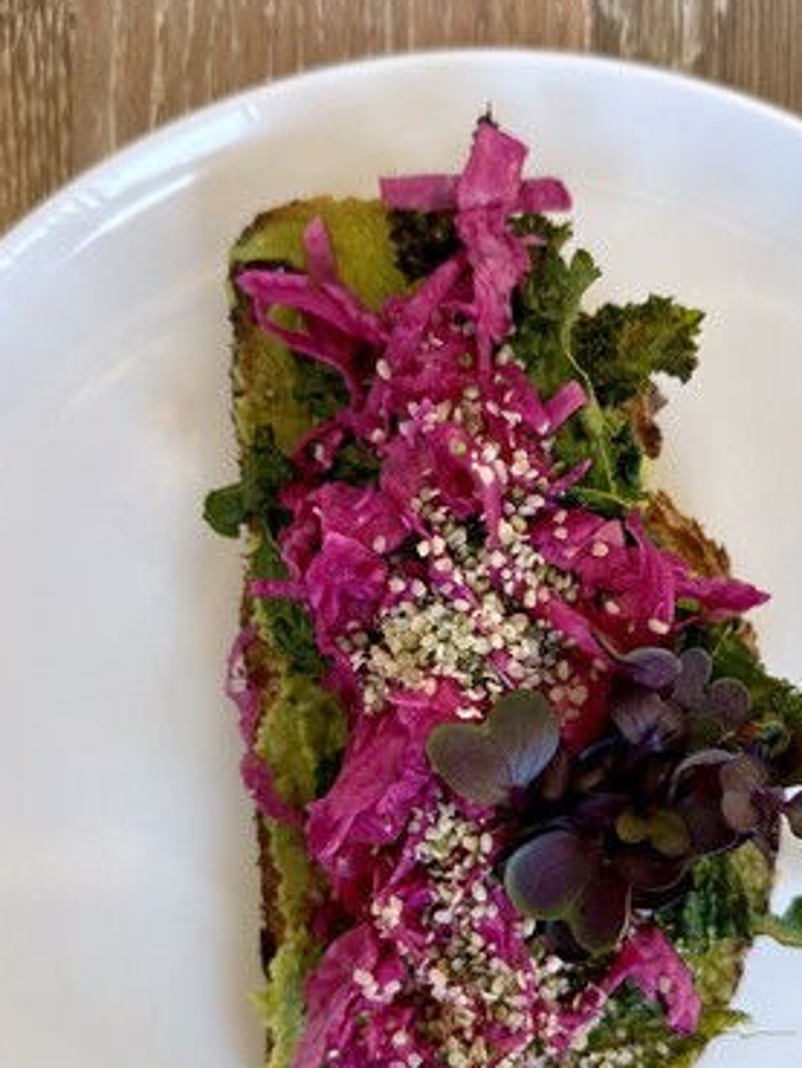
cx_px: 475
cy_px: 666
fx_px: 1204
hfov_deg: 36.7
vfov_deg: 47.4
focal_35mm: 39
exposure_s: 1/60
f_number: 1.78
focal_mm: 6.76
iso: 100
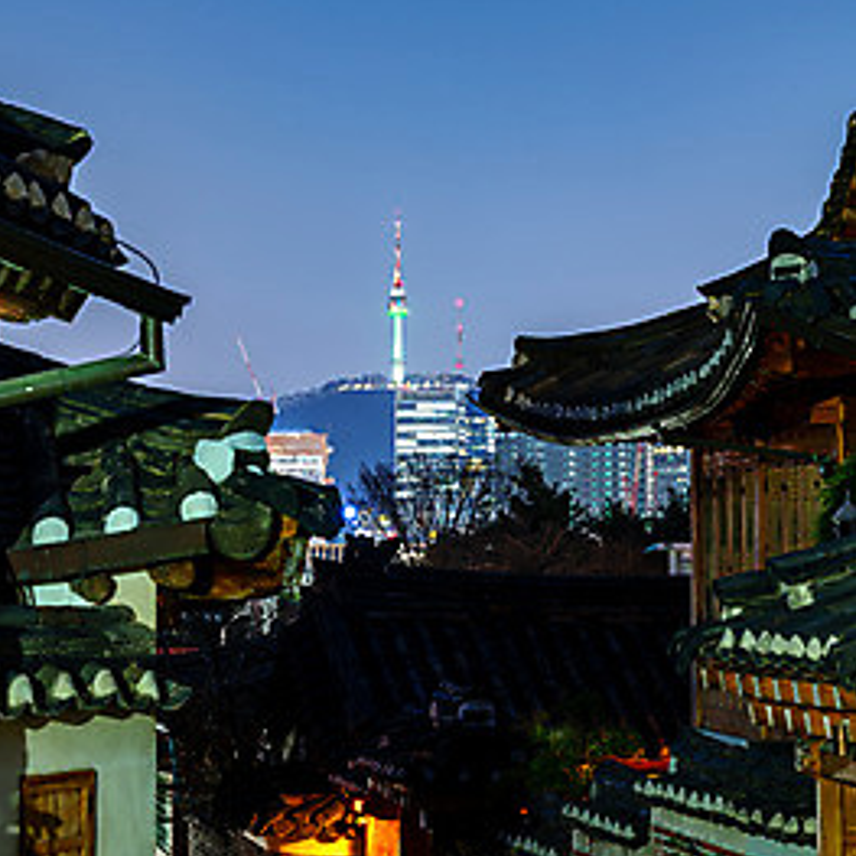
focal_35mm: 110
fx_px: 3077
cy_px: 605
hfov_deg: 15.8
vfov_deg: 15.8
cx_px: 425
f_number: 10
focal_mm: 85
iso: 100
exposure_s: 30
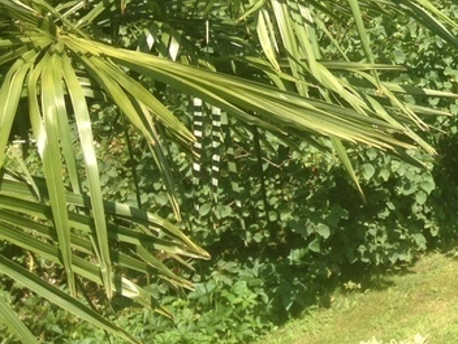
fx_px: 1270
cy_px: -59
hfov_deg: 18.5
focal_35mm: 96
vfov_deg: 14.9
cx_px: 656
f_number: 2.4
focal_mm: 4.12
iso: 50
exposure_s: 1/623
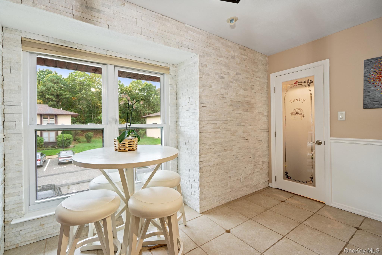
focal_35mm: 16
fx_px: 170
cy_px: 128
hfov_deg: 96.7
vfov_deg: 73.7
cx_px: 191
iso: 640
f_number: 5.6
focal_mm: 16
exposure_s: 1/10
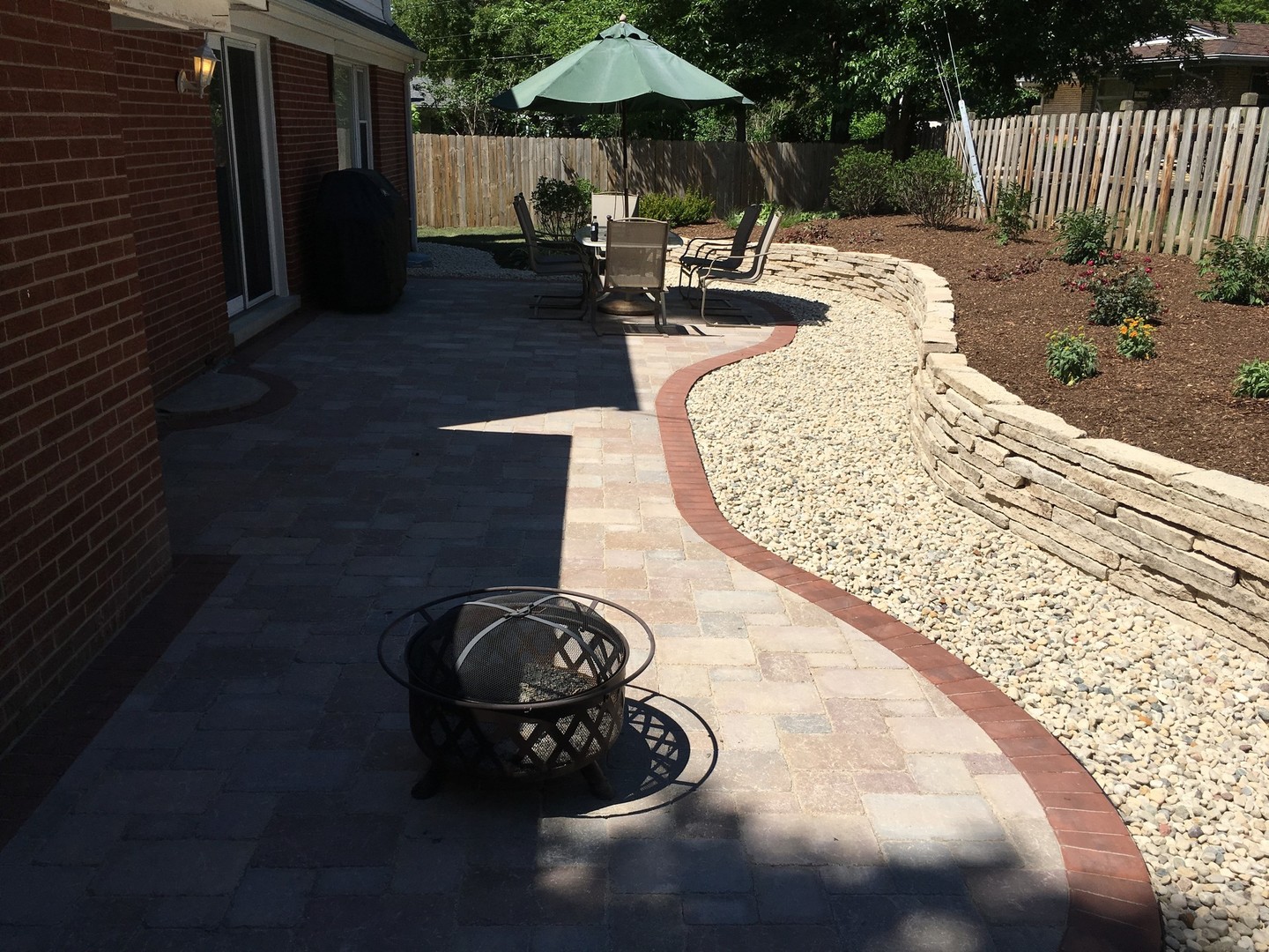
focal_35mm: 29
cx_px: 634
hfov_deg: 61.7
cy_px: 476
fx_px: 1063
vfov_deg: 48.2
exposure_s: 1/2262
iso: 25
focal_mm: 4.15
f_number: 2.2
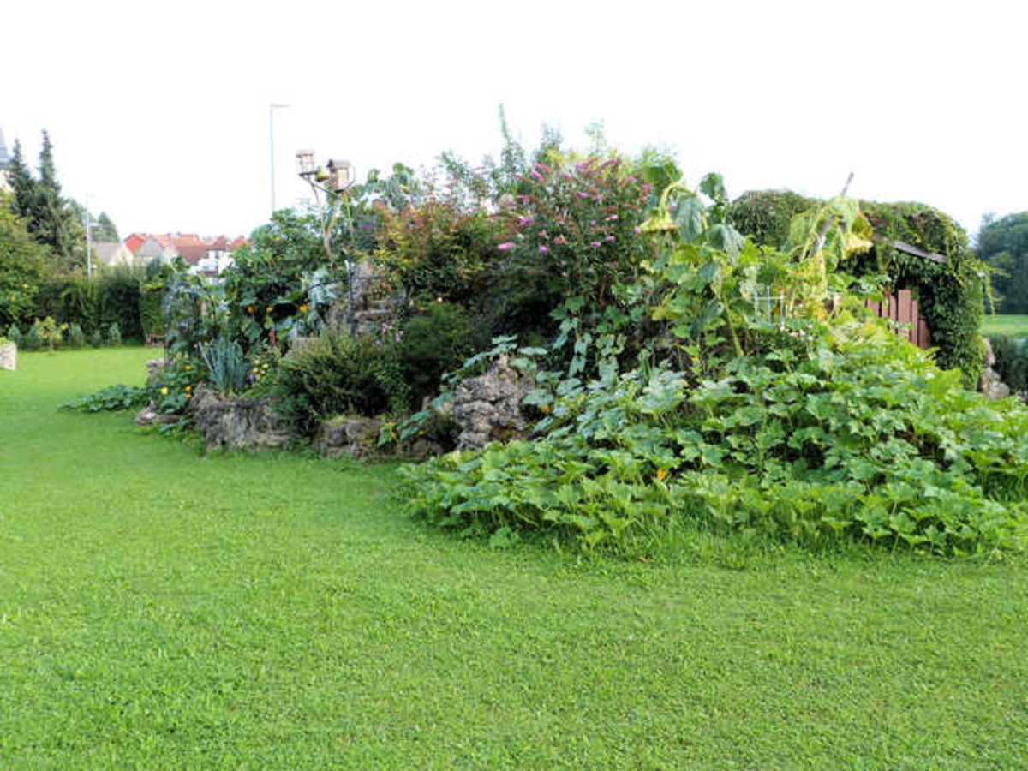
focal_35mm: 38
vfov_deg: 37.7
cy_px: 386
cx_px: 514
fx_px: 1128
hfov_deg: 49.0
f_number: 3.6
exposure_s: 1/125
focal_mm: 6.8
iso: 100
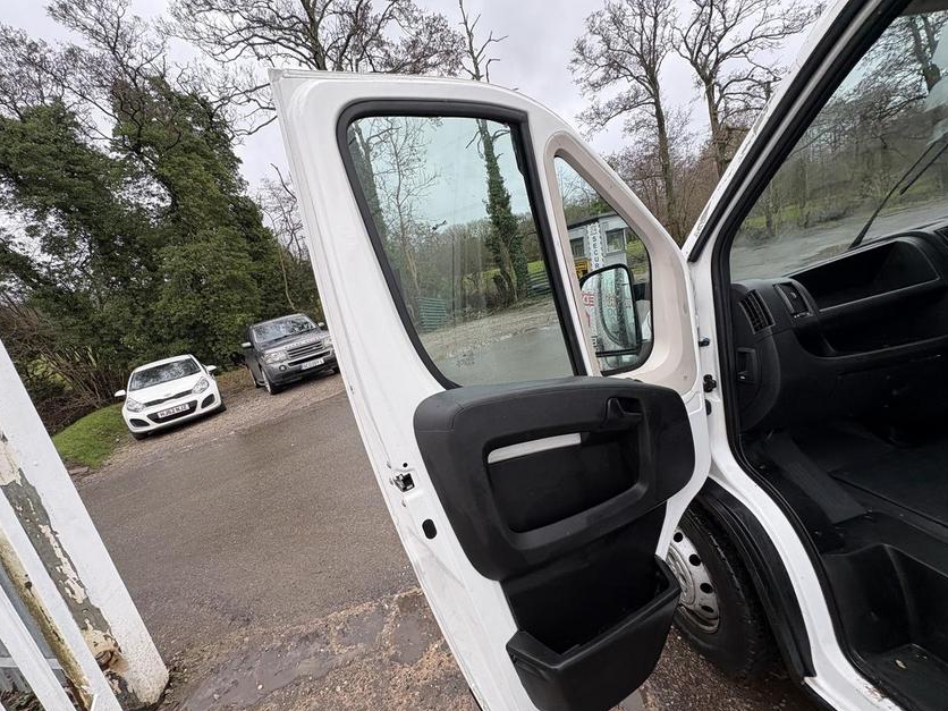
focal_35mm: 15
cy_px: 380
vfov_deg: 81.6
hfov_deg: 98.1
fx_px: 411
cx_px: 455
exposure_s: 1/152
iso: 40
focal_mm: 2.22
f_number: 2.2
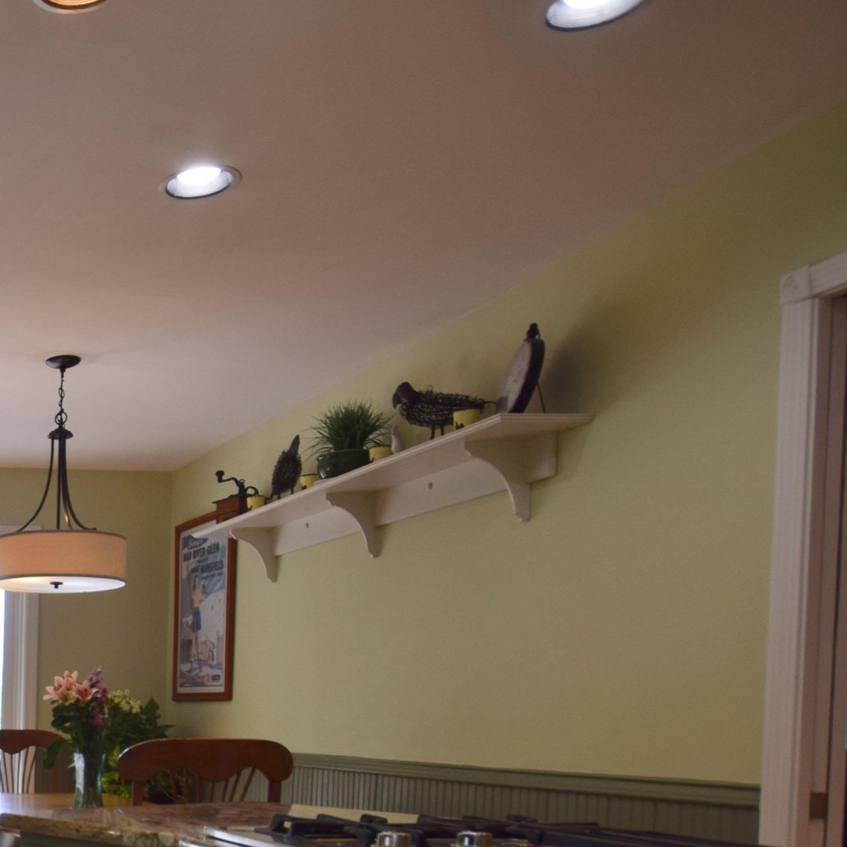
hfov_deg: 33.5
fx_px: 1052
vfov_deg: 40.4
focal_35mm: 38
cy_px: 768
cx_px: -225
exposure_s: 1/30
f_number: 7.1
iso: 200
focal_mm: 10
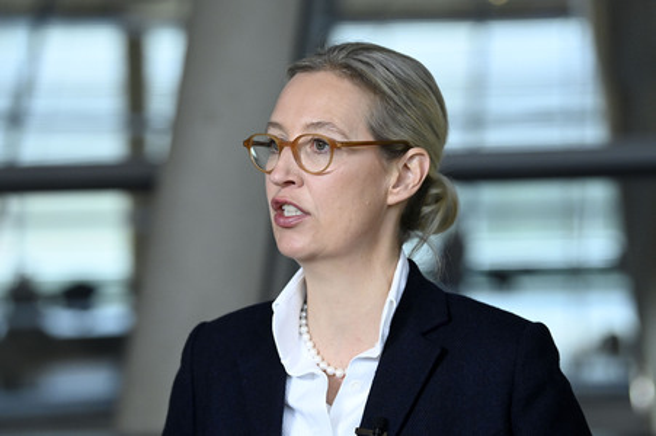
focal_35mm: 130
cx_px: 328
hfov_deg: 15.8
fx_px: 2367
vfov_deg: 10.5
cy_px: 218
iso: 8000
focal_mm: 130
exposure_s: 1/400
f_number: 4
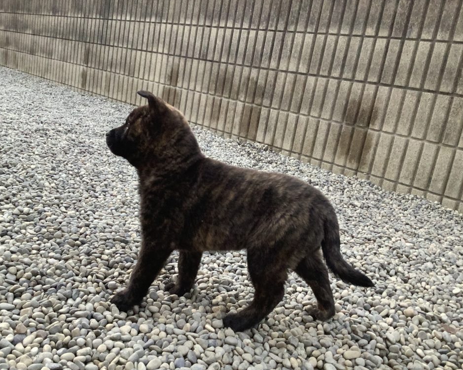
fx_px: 452
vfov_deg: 44.5
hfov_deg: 54.2
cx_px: 229
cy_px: 186
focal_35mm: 33
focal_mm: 3.3
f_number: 2.4
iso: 160
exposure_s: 1/60
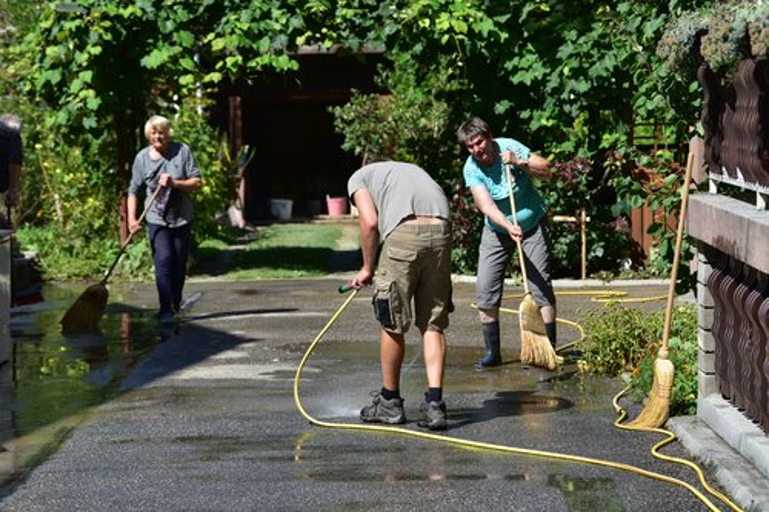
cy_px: 256
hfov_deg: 17.1
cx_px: 384
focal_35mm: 120
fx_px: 2562
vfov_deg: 11.4
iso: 200
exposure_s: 1/1250
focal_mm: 120
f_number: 5.6
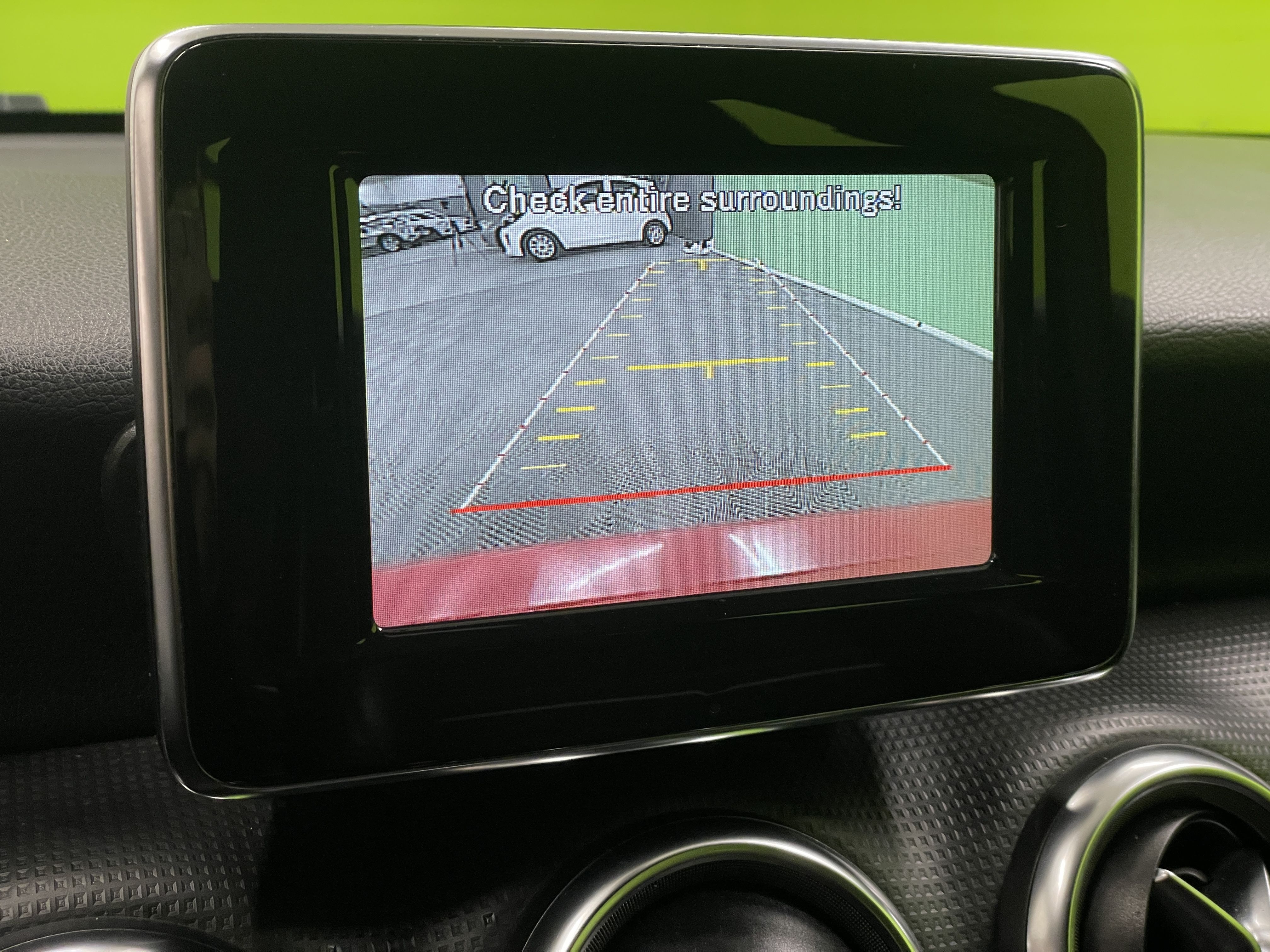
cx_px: 635
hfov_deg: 36.8
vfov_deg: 28.0
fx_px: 1908
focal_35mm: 52
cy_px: 476
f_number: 2
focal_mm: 6
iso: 125
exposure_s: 1/68
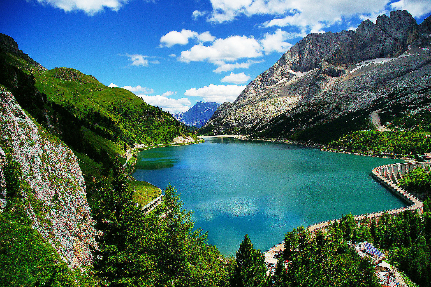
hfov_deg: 65.5
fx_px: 335
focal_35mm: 28
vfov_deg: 46.4
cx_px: 216
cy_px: 144
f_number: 5.6
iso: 100
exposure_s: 1/1600
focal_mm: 28
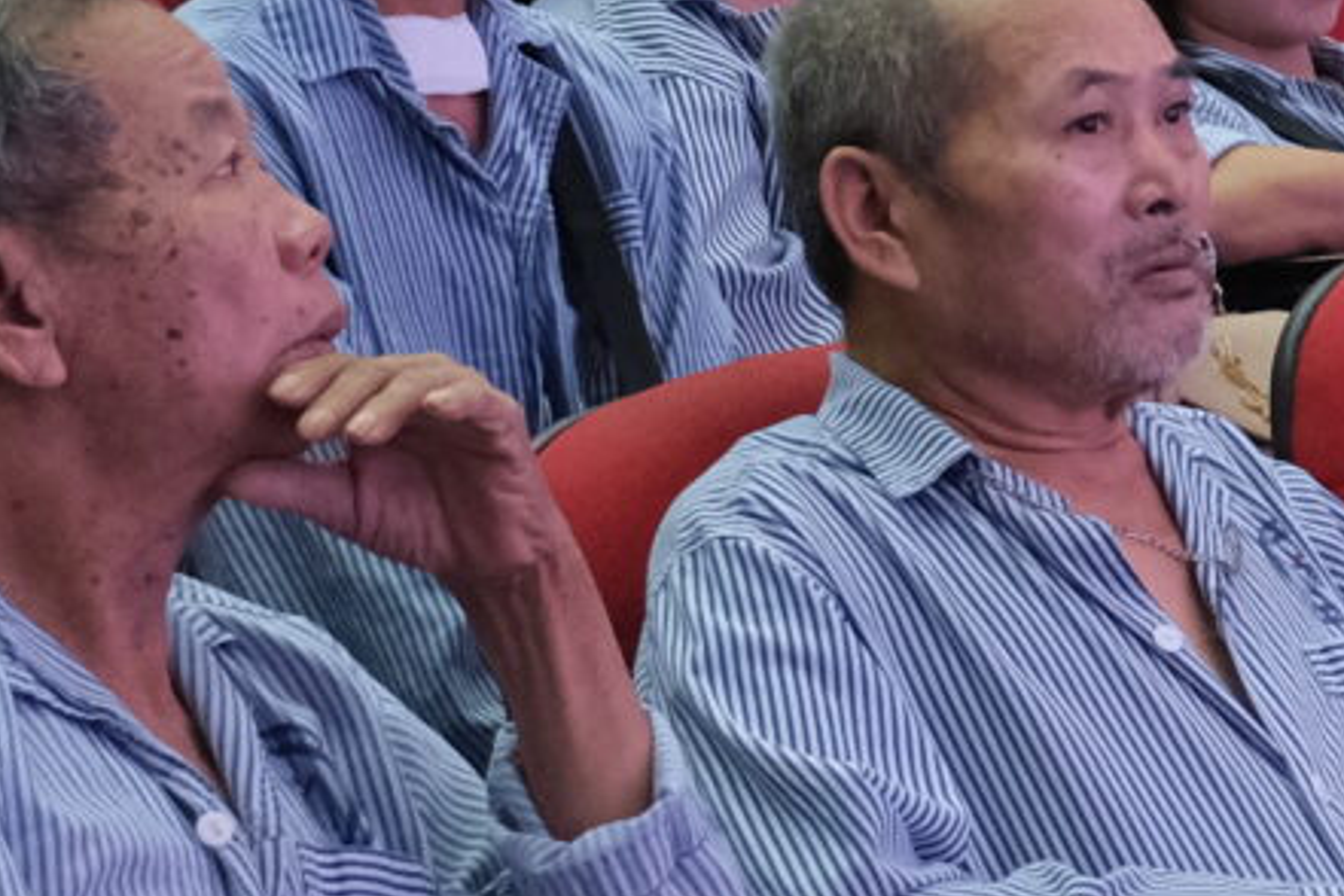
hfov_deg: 8.9
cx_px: 2816
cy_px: -142
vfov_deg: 6.4
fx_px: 8026
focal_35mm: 215
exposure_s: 1/60
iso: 2000
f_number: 4.4
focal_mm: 24.9
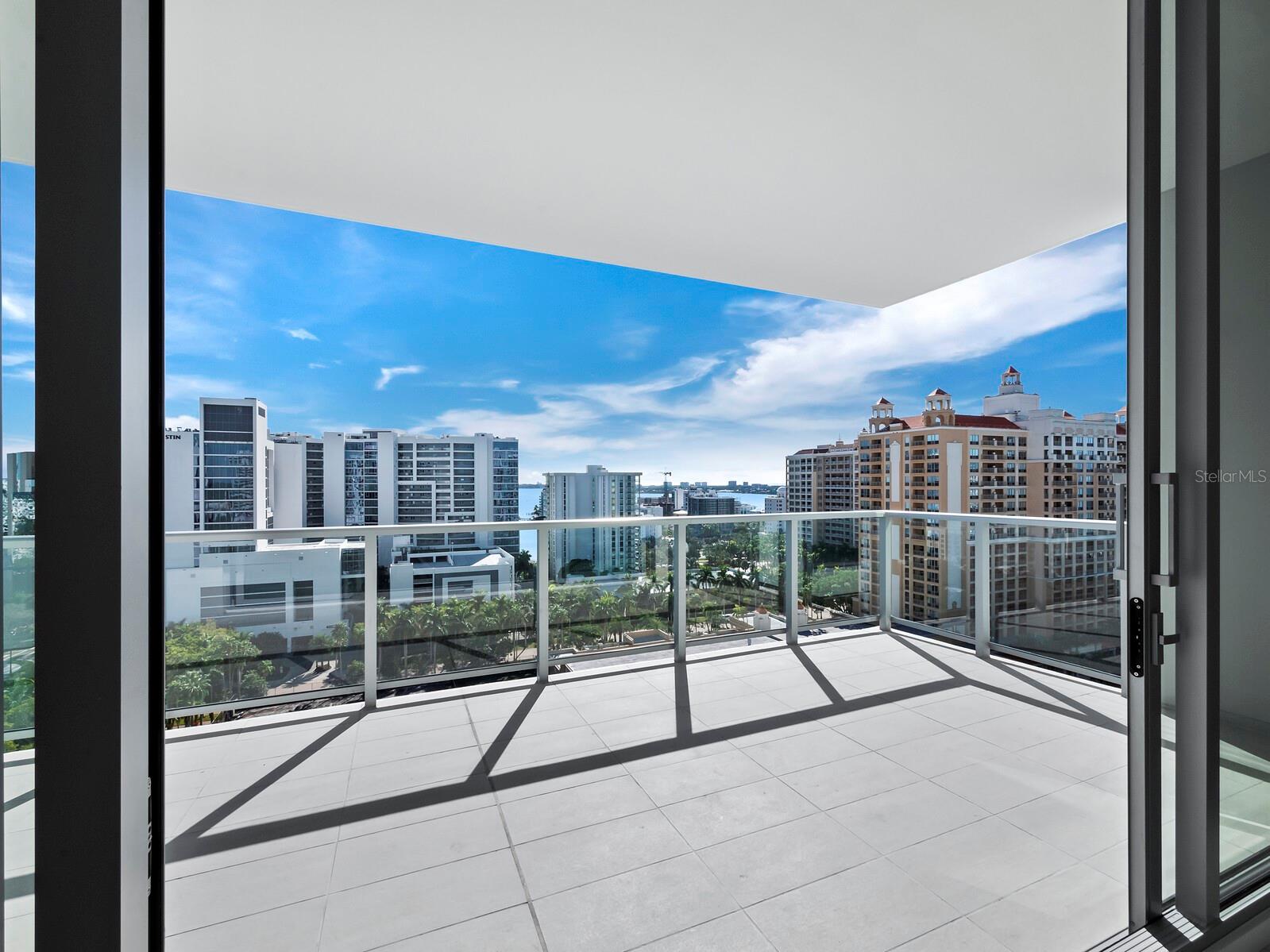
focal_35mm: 14
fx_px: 514
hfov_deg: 102.1
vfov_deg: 85.7
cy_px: 476
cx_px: 635
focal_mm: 7
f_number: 11
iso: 400
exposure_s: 1/320
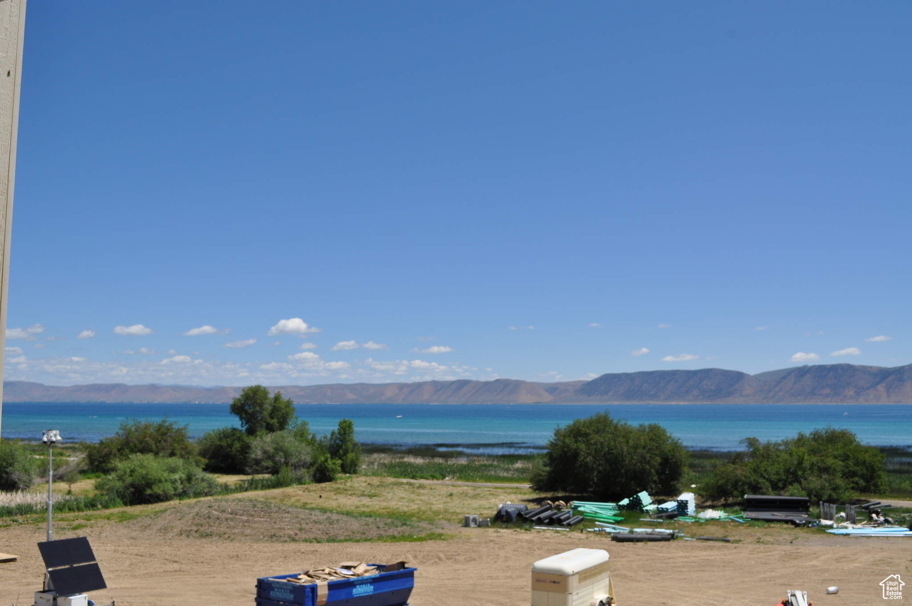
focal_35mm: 36
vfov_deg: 36.8
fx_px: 911
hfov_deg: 53.2
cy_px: 303
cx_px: 456
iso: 200
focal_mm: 24
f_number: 10
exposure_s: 1/400
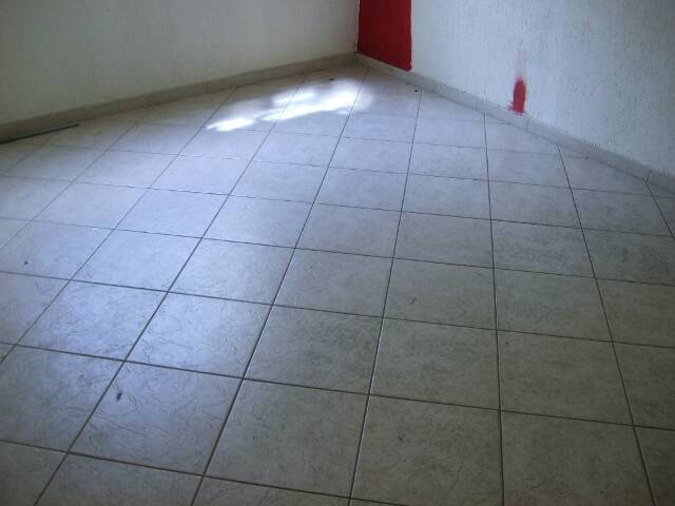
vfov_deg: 40.7
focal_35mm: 35
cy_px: 253
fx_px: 682
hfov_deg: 52.6
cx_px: 338
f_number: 2.8
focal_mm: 5.8
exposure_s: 1/30
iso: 88
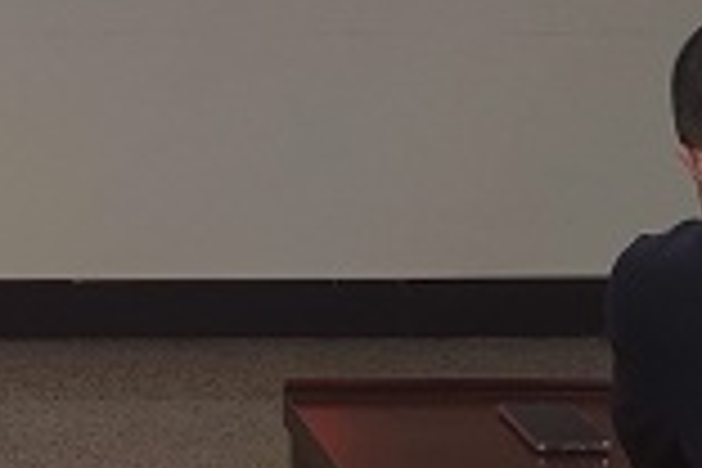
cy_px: -594
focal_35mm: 206
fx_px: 4017
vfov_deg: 6.4
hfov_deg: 9.6
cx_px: -423
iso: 58
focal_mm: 8.16
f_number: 2
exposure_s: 1/100
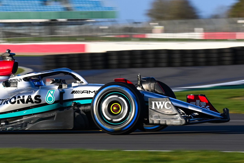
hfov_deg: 5.9
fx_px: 2372
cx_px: 37
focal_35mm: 350
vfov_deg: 3.9
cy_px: 48
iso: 400
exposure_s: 1/320
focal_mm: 195
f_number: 11
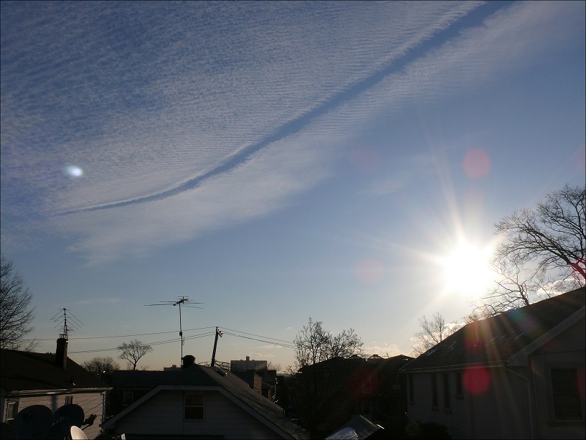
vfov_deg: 40.7
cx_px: 293
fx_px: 593
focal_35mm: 35
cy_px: 220
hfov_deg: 52.6
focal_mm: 7.4
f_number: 11
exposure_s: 1/500
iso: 100
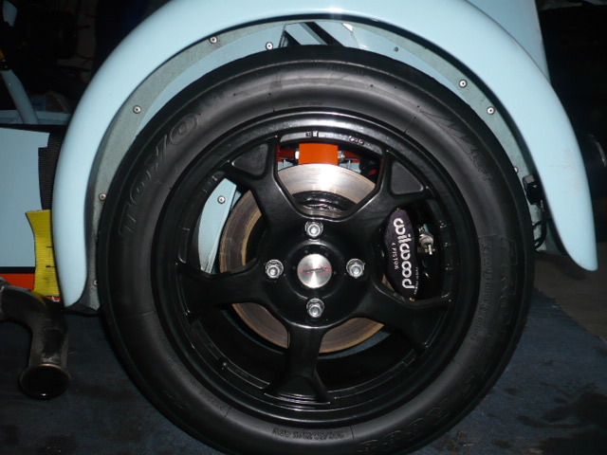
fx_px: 614
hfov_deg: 52.6
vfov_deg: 40.7
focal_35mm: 35
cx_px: 304
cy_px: 228
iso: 100
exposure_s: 1/30
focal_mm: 5.8
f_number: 2.8
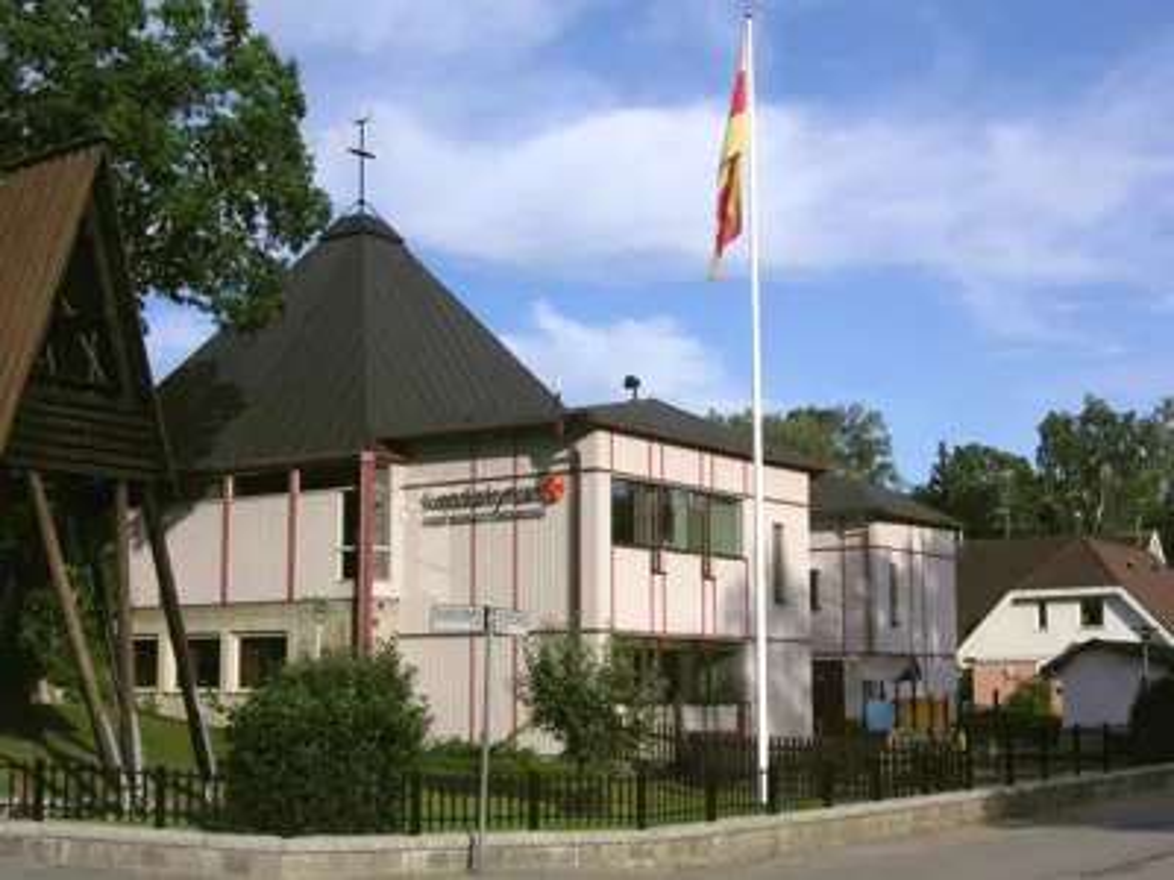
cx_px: 587
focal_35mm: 50
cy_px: 440
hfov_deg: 38.2
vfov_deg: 29.1
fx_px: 1696
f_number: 3.4
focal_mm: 8.4
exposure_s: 1/750
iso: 50
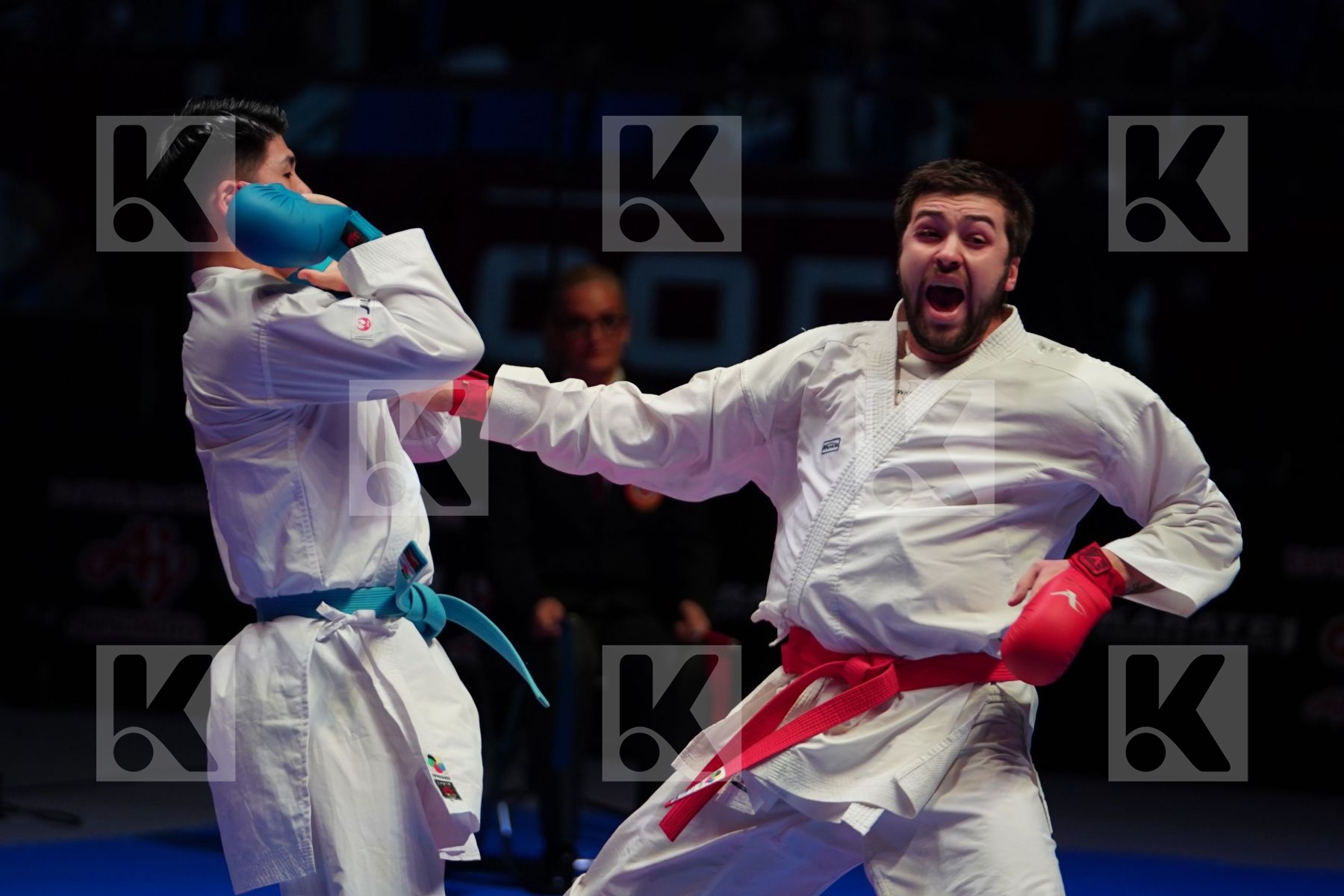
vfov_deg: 5.6
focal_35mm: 246
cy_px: 448
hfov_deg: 8.4
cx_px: 672
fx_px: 9183
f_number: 2.8
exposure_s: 1/1000
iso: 1000
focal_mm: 164
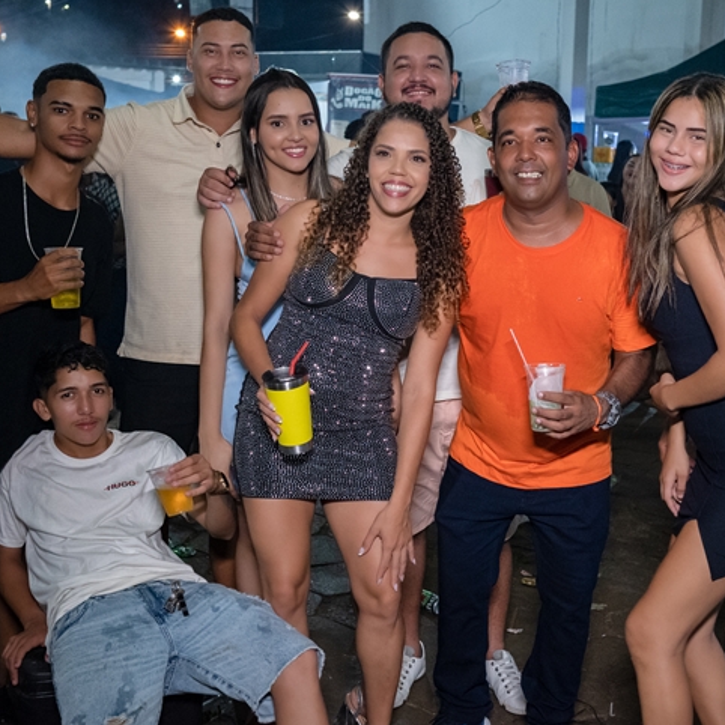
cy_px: 359
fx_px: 1114
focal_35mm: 47
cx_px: 437
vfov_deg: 36.1
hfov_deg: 35.9
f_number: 3.2
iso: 2500
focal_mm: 24
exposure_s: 1/200
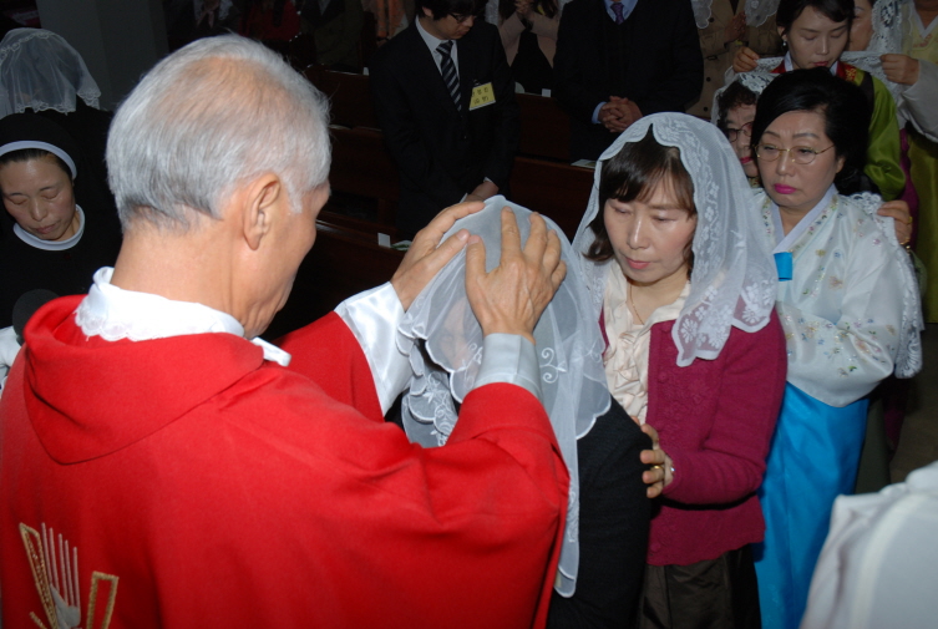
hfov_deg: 47.9
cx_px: 469
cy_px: 314
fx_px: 1057
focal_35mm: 40
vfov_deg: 33.1
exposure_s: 1/60
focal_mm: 27
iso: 200
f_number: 7.1
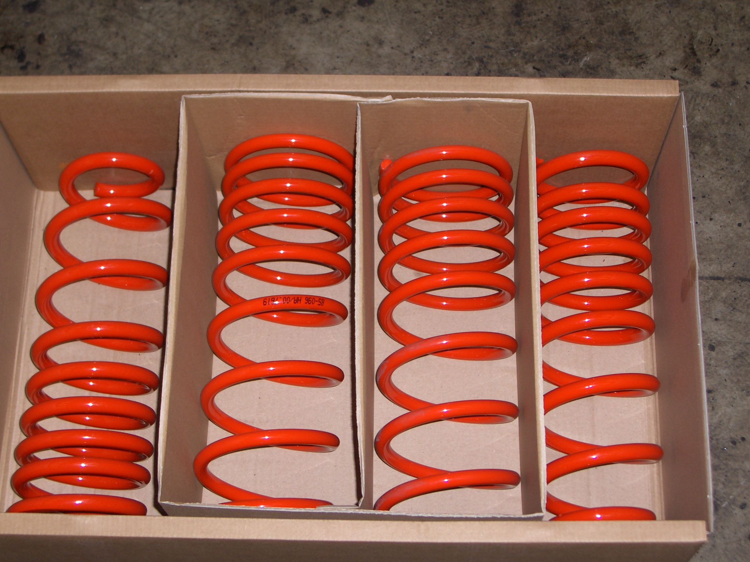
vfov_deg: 21.6
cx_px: 375
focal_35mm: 68
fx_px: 1473
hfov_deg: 28.6
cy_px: 281
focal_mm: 11.2
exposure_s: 1/90
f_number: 3.5
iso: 100
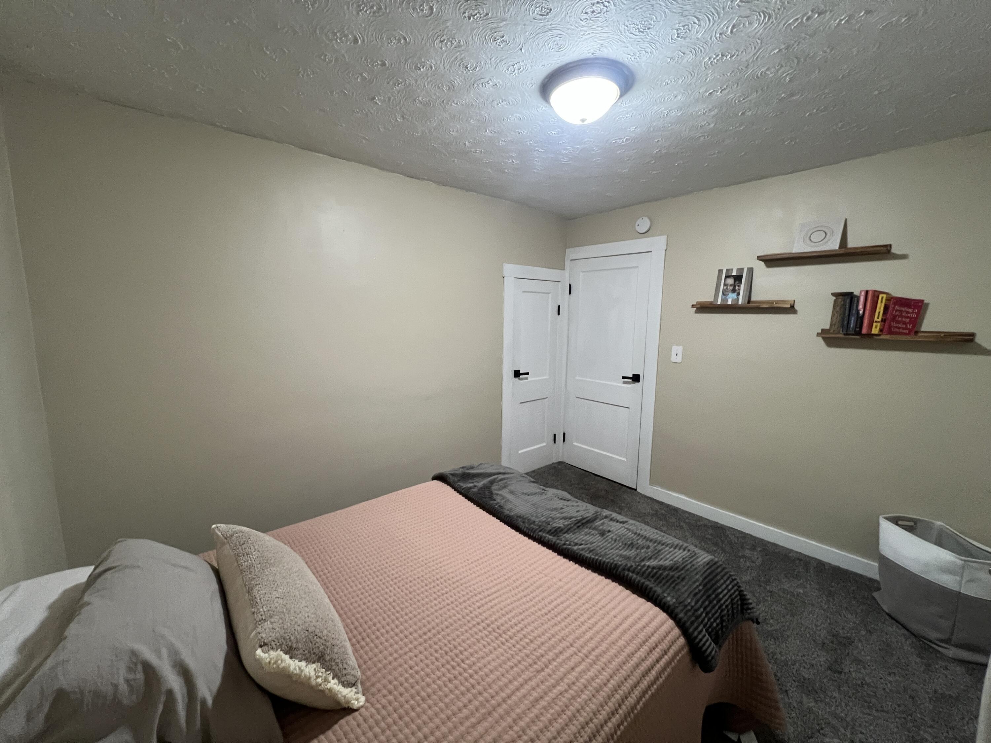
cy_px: 372
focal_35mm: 13
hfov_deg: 106.2
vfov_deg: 89.9
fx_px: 372
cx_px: 496
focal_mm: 1.57
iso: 500
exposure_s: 1/60
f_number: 1.8
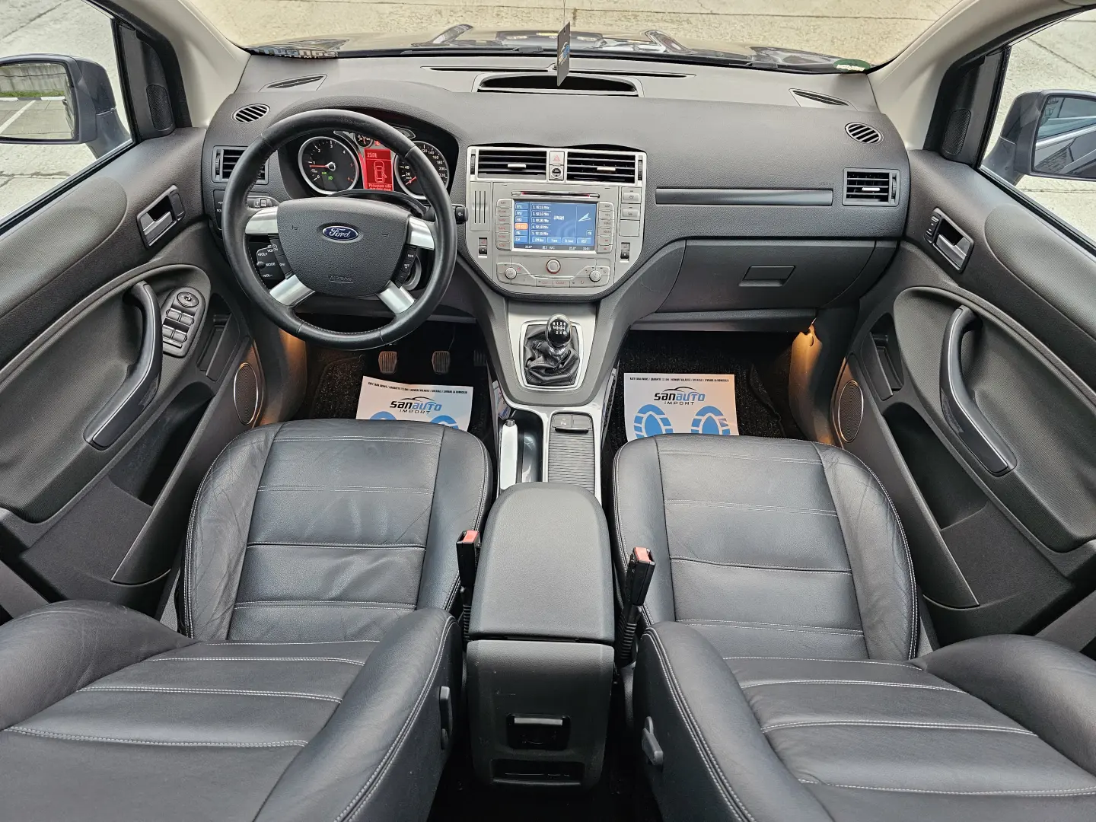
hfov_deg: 73.9
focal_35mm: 23
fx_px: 728
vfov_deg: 58.9
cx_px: 548
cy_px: 411
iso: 400
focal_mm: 6.3
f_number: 1.7
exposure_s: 1/100
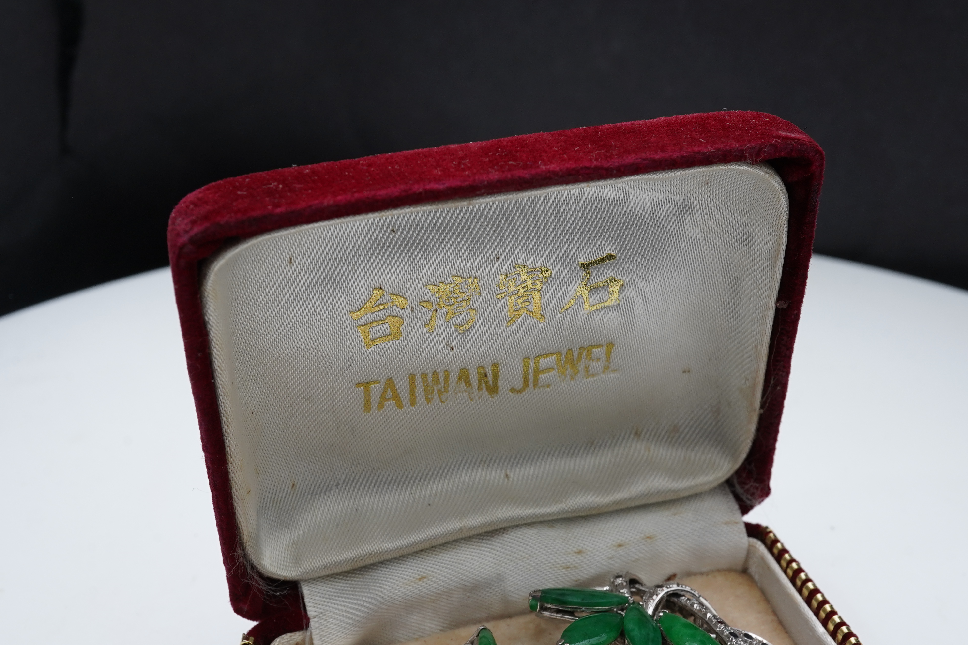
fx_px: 1210
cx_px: 484
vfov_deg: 29.9
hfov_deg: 43.6
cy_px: 322
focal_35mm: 45
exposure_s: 1/125
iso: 500
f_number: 20
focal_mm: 30
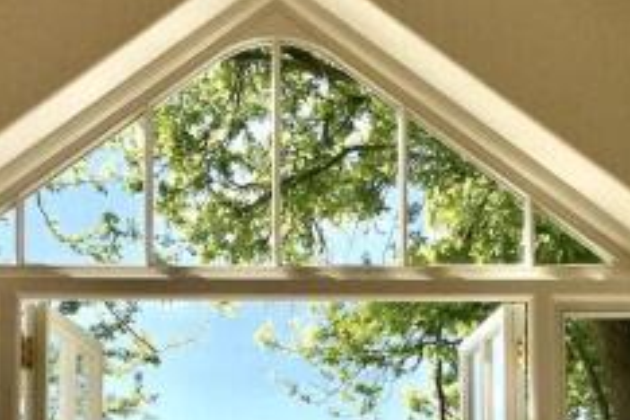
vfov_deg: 17.5
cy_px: 478
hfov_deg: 27.0
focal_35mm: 75
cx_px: 306
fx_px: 1312
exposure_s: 1/1000
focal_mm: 4.15
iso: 25
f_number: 2.2
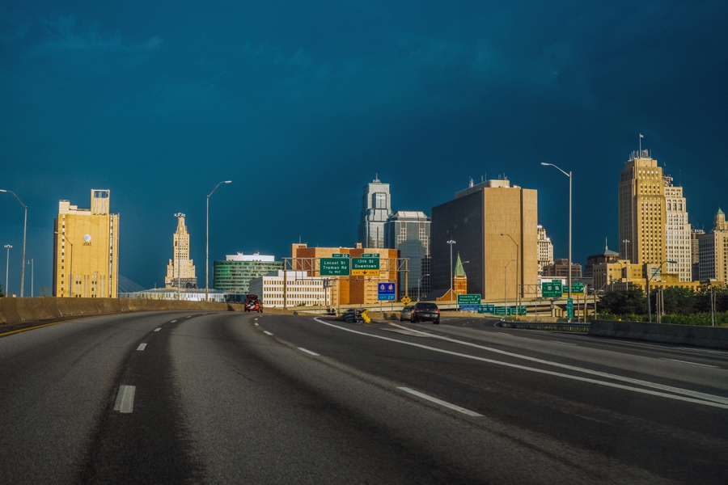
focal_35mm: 53
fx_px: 1072
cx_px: 364
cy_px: 242
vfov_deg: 25.5
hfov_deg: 37.5
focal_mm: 35
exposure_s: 1/500
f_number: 5.6
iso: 1600
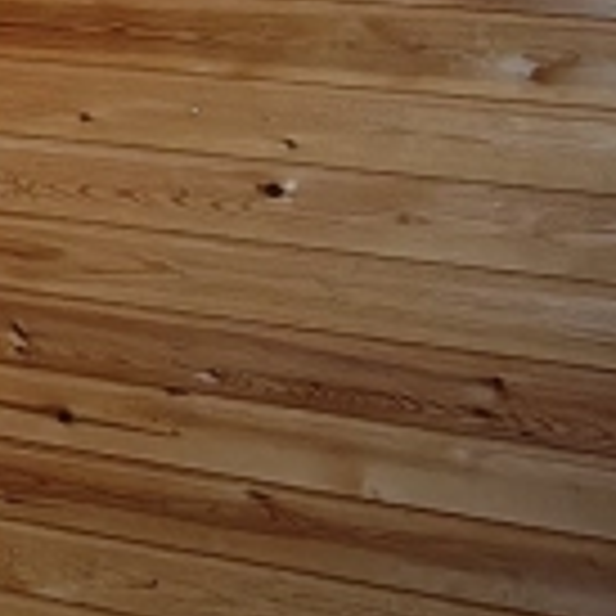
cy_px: -52
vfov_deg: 16.1
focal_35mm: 105
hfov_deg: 12.7
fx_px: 2114
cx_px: -881
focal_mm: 1.95
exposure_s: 1/33.3
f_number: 2.2
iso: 80
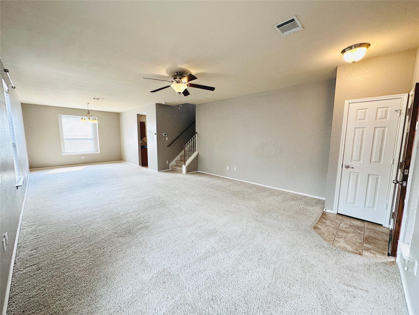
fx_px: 169
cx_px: 210
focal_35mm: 14
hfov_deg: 102.1
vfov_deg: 85.7
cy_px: 158
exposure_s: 1/120
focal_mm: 2.22
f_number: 2.2
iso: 125
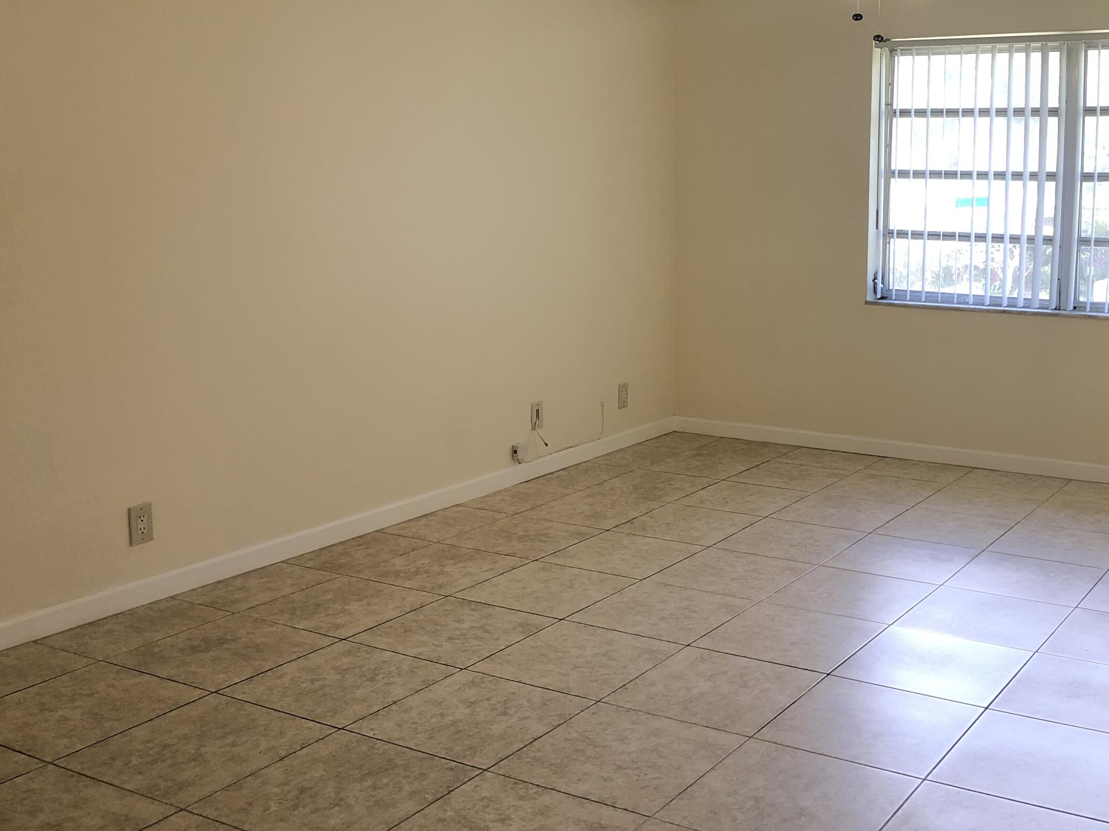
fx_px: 1281
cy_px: 291
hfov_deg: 45.9
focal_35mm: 40
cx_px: 765
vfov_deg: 35.7
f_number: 1.8
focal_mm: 3.99
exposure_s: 1/30
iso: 25
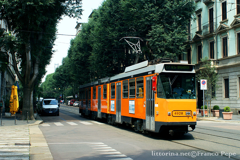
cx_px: 120
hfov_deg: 37.9
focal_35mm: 52
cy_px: 80
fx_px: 350
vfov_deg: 25.7
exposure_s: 1/250
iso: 200
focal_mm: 35
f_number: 5.6
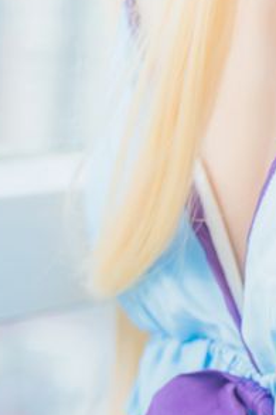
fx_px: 2475
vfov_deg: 9.6
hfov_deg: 6.2
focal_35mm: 215
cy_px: 120
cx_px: 580
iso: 160
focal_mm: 35
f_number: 2.8
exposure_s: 1/160
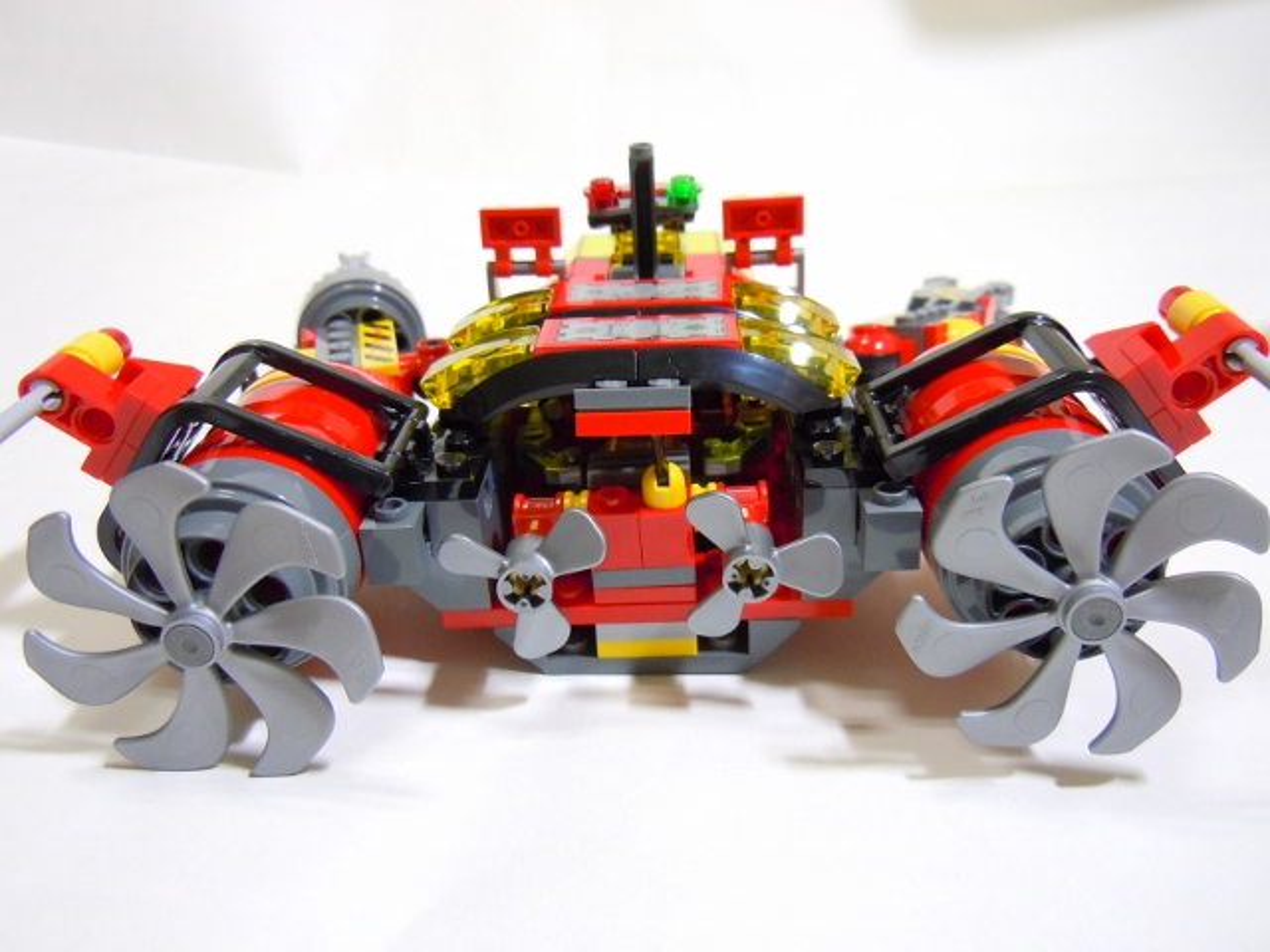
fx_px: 1101
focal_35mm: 30
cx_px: 635
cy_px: 476
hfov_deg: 60.0
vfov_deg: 46.8
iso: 400
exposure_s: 1/8
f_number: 3.5
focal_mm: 5.4
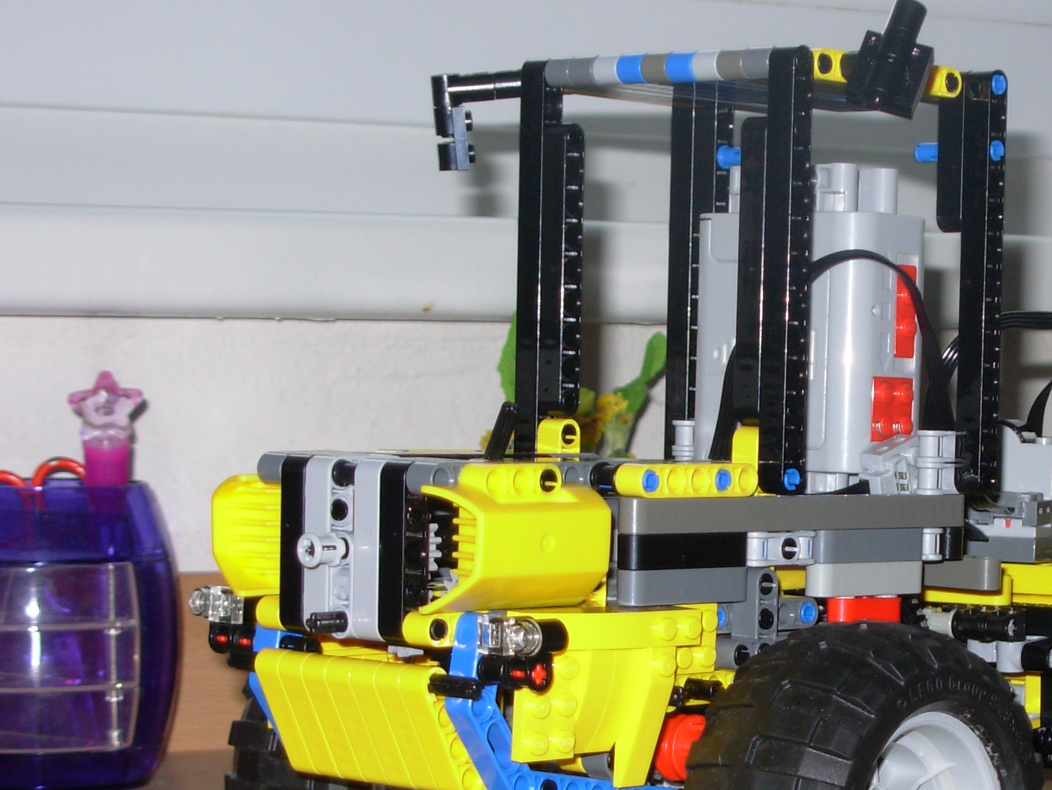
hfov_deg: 17.0
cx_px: 821
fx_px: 3495
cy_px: 530
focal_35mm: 115
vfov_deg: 12.9
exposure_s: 1/45.3
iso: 50
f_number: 3.5
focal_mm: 11.5
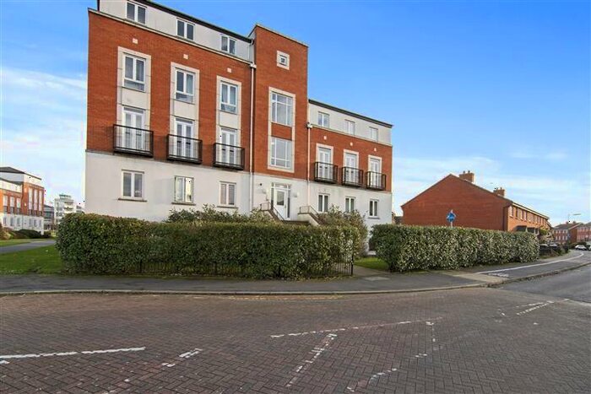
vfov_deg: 69.7
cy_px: 197
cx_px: 296
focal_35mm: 17
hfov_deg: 92.4
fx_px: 283
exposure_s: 1/8
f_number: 13
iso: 100
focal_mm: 11.5
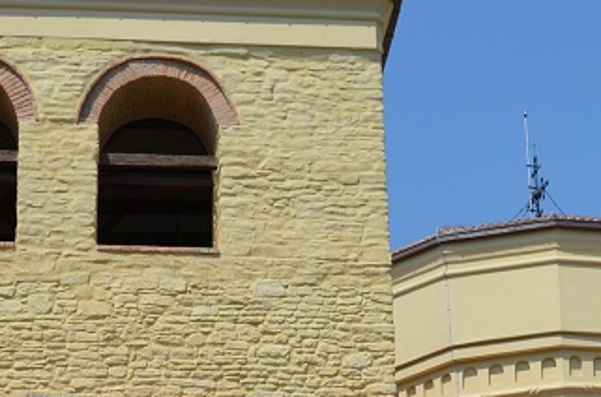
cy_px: 476
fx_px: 1962
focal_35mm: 118
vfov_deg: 11.3
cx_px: 393
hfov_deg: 17.4
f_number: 9
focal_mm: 21
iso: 100
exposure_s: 1/320
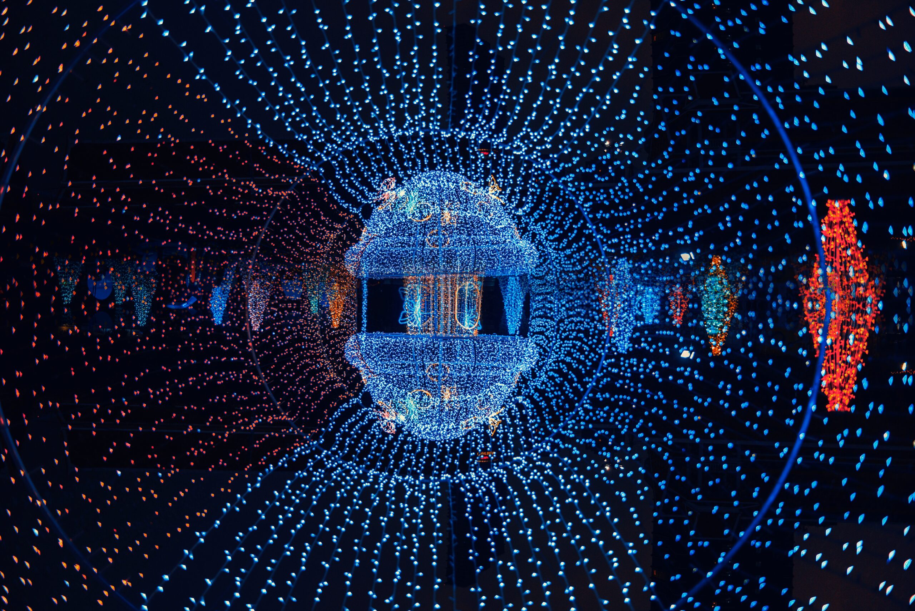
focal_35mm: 40
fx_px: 1017
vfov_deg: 33.4
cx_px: 458
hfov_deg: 48.4
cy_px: 306
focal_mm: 40
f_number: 2.8
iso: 500
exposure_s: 1/160
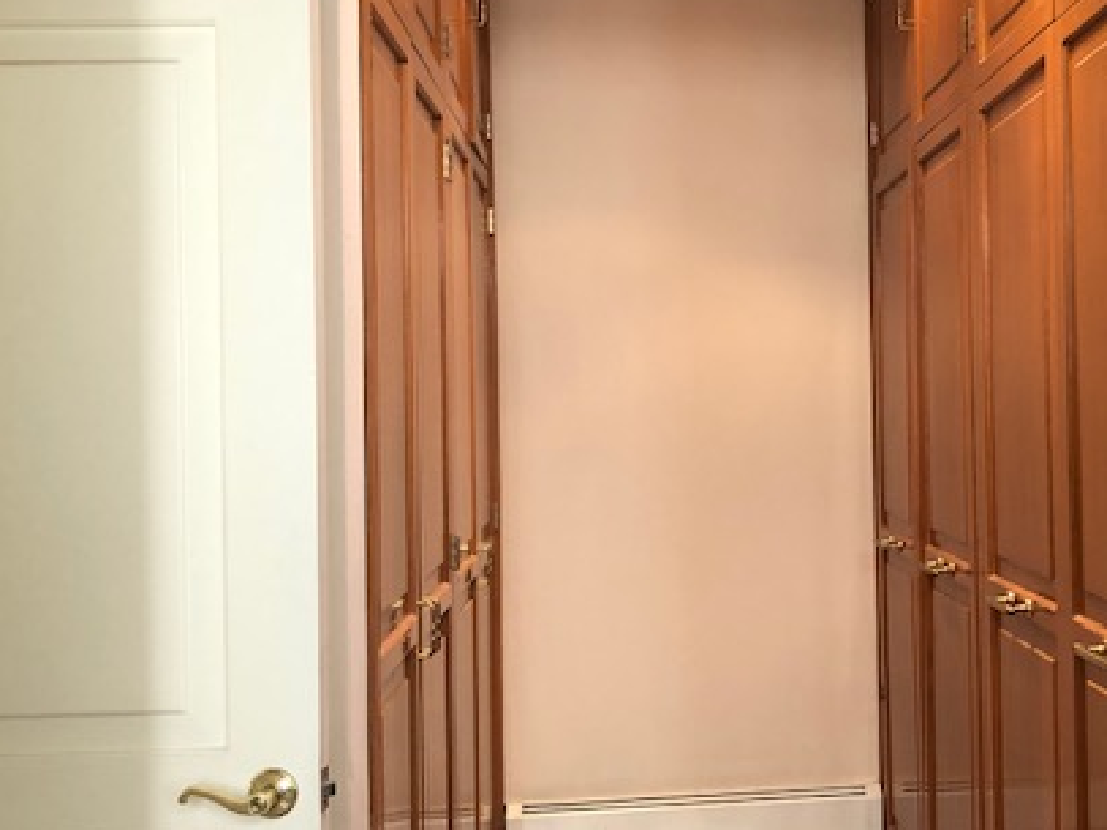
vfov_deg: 32.9
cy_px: 405
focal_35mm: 44
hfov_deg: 41.7
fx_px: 1407
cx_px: 824
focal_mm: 3.99
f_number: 1.8
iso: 50
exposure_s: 1/15
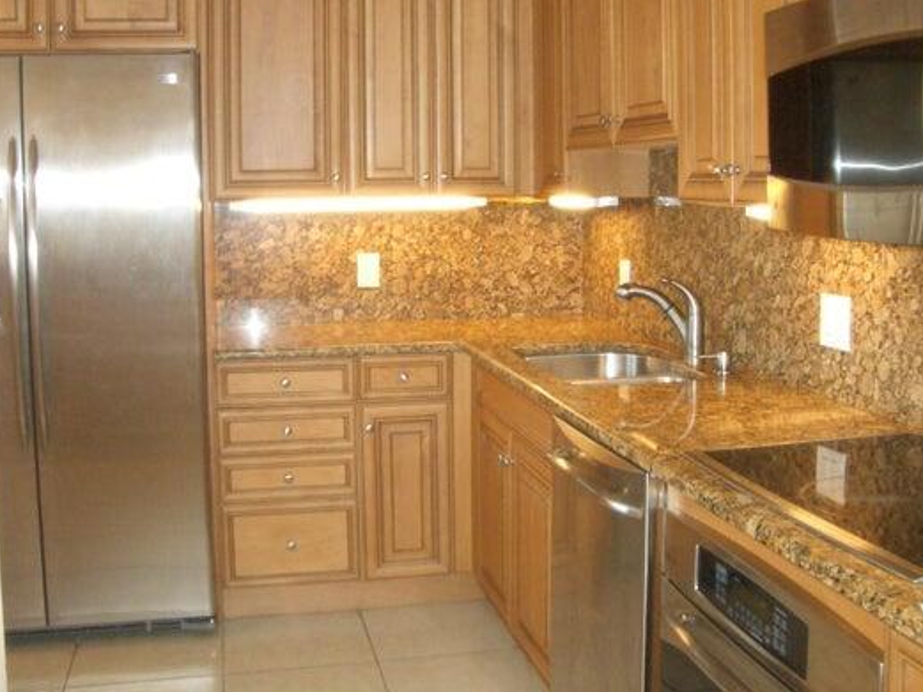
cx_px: 498
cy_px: 269
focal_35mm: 43
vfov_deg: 33.5
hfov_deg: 43.8
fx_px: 1147
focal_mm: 5.8
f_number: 2.6
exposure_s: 1/60
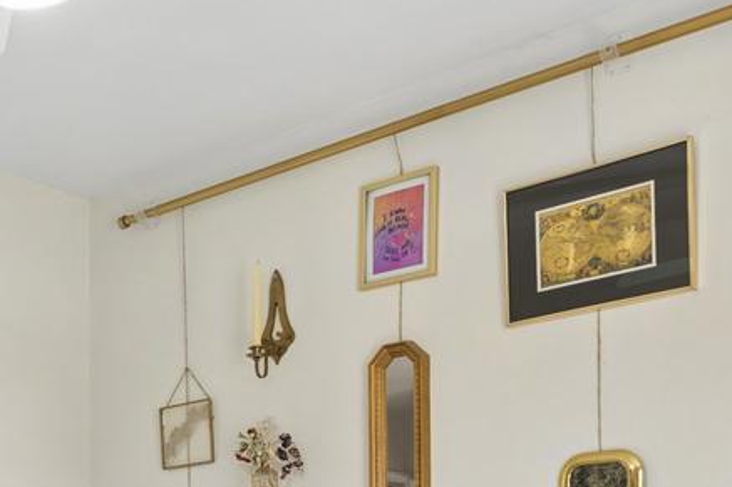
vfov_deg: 19.7
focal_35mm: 63
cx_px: -39
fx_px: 1280
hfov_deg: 29.3
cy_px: 653
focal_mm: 17
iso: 400
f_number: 8
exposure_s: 1/15
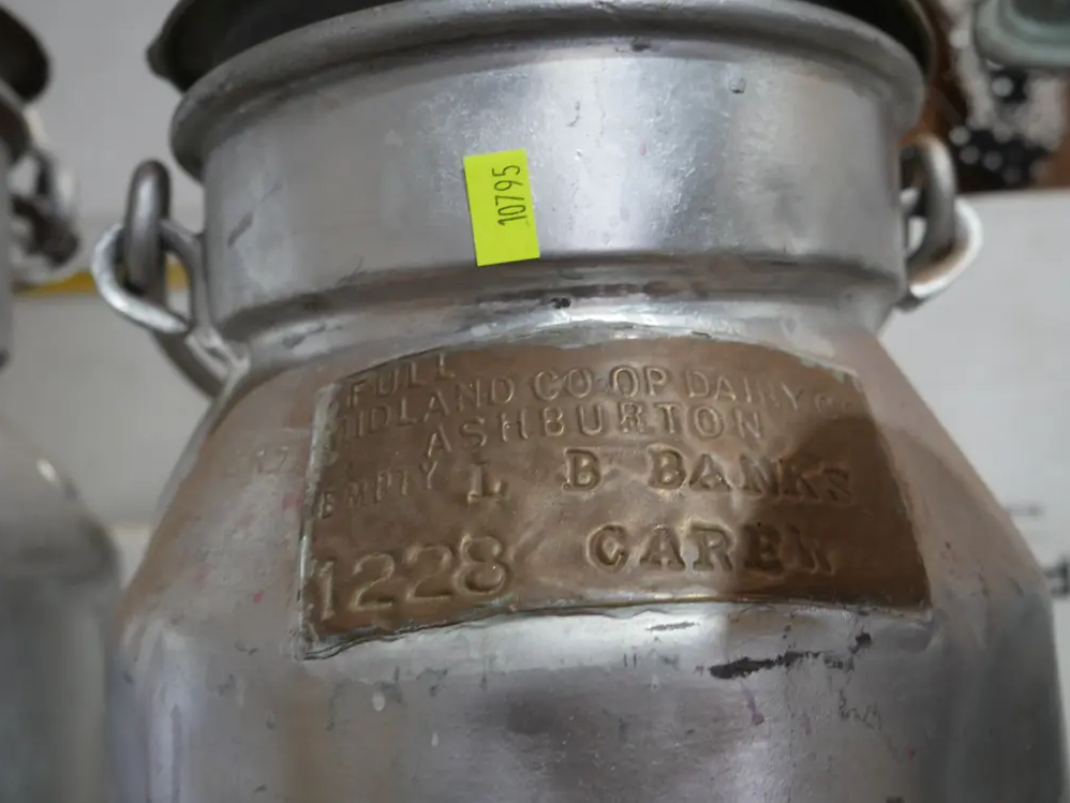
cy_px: 399
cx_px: 547
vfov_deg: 36.8
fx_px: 1206
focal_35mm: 39
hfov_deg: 47.8
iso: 320
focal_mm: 19
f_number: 4.1
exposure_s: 1/60
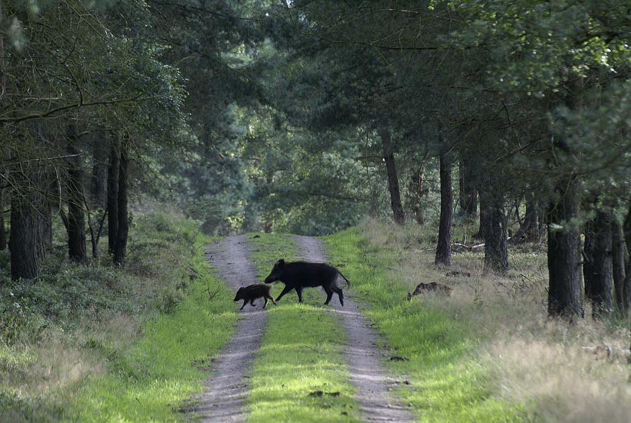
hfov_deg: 4.6
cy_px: 212
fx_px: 7899
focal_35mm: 450
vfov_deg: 3.1
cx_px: 316
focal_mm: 300
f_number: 7.1
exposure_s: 1/125
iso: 400
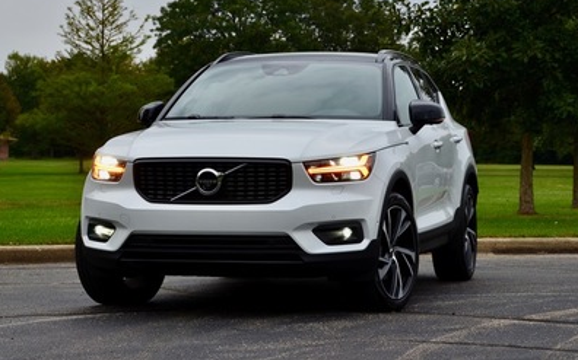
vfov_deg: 12.1
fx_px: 1700
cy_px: 171
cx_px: 290
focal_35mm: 108
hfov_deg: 19.3
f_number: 11
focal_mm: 70
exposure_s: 1/100
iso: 200
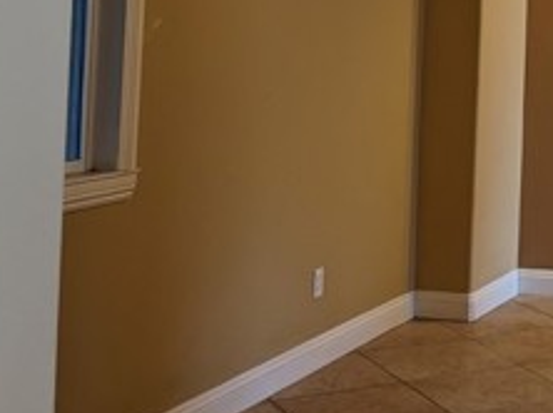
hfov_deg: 22.4
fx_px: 1245
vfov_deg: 18.3
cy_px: -12
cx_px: 720
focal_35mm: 78
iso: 77
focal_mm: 4.38
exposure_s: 1/60
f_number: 1.73
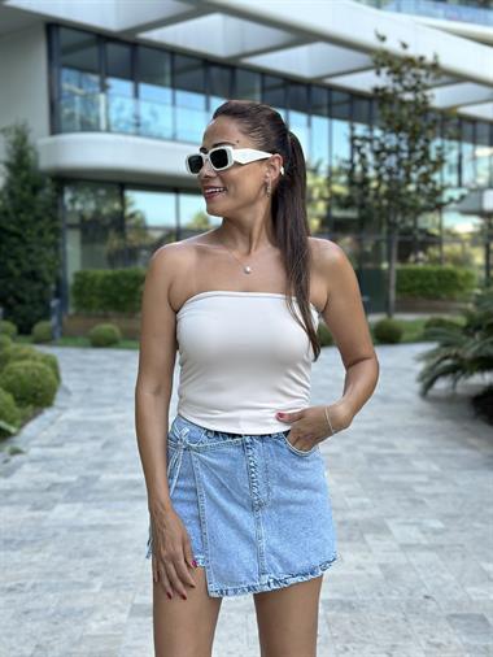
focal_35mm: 48
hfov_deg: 30.3
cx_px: 246
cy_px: 328
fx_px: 911
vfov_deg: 39.6
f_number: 1.78
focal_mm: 6.86
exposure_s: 1/414
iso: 80
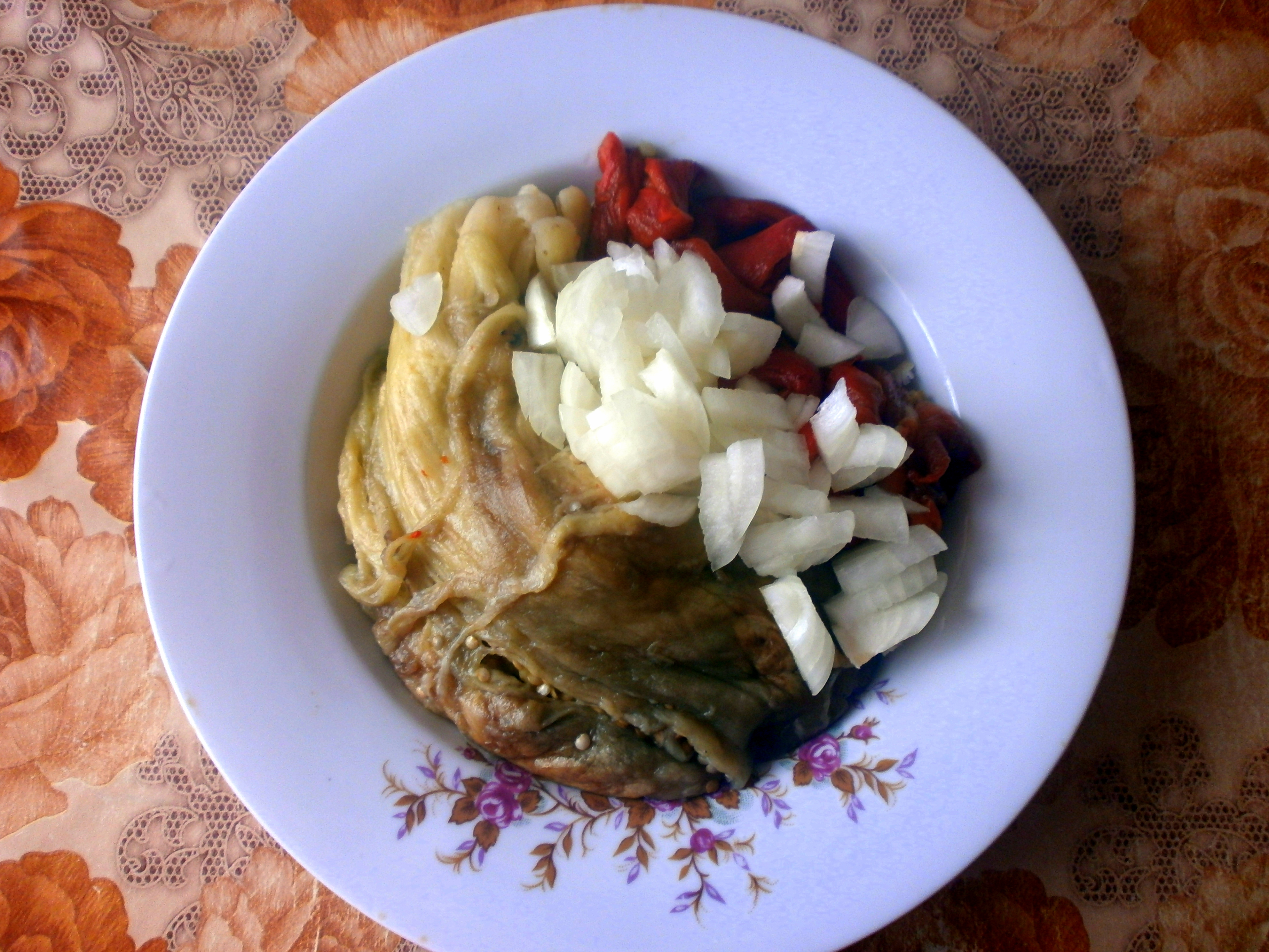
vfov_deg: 51.4
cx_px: 634
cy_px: 476
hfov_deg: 65.3
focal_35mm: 27
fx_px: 990
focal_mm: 4.8
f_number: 2.9
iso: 100
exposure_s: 1/80
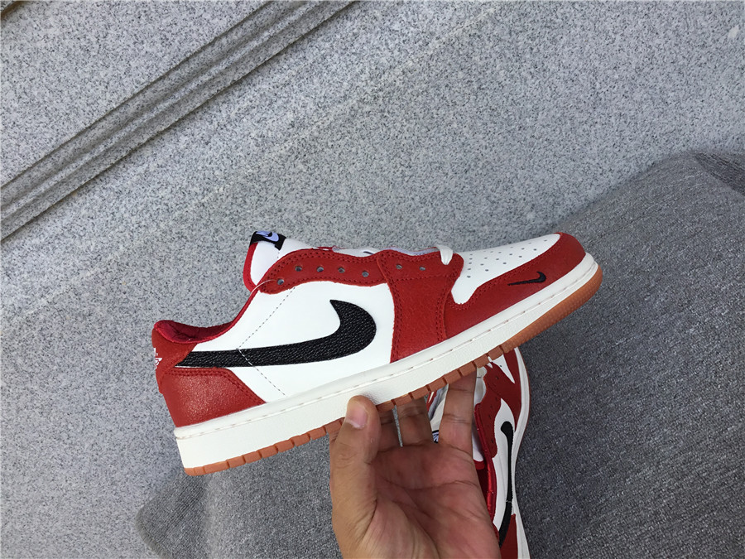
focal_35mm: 31
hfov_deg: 58.4
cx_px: 372
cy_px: 280
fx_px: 667
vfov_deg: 45.4
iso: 25
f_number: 2.4
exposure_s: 1/351
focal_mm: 3.3
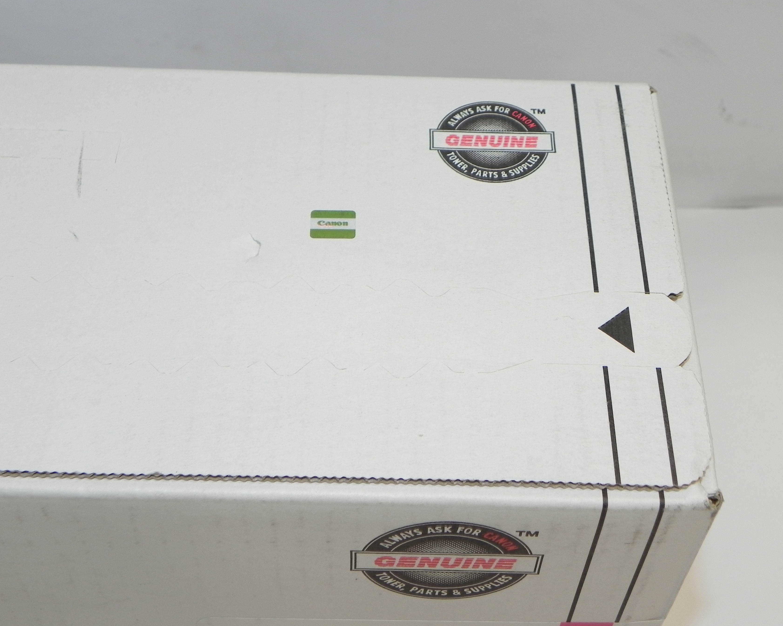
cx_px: 387
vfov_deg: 27.6
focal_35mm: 55
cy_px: 315
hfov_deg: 34.2
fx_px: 1274
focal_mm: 9.2
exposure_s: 1/66.2
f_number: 3.5
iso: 160
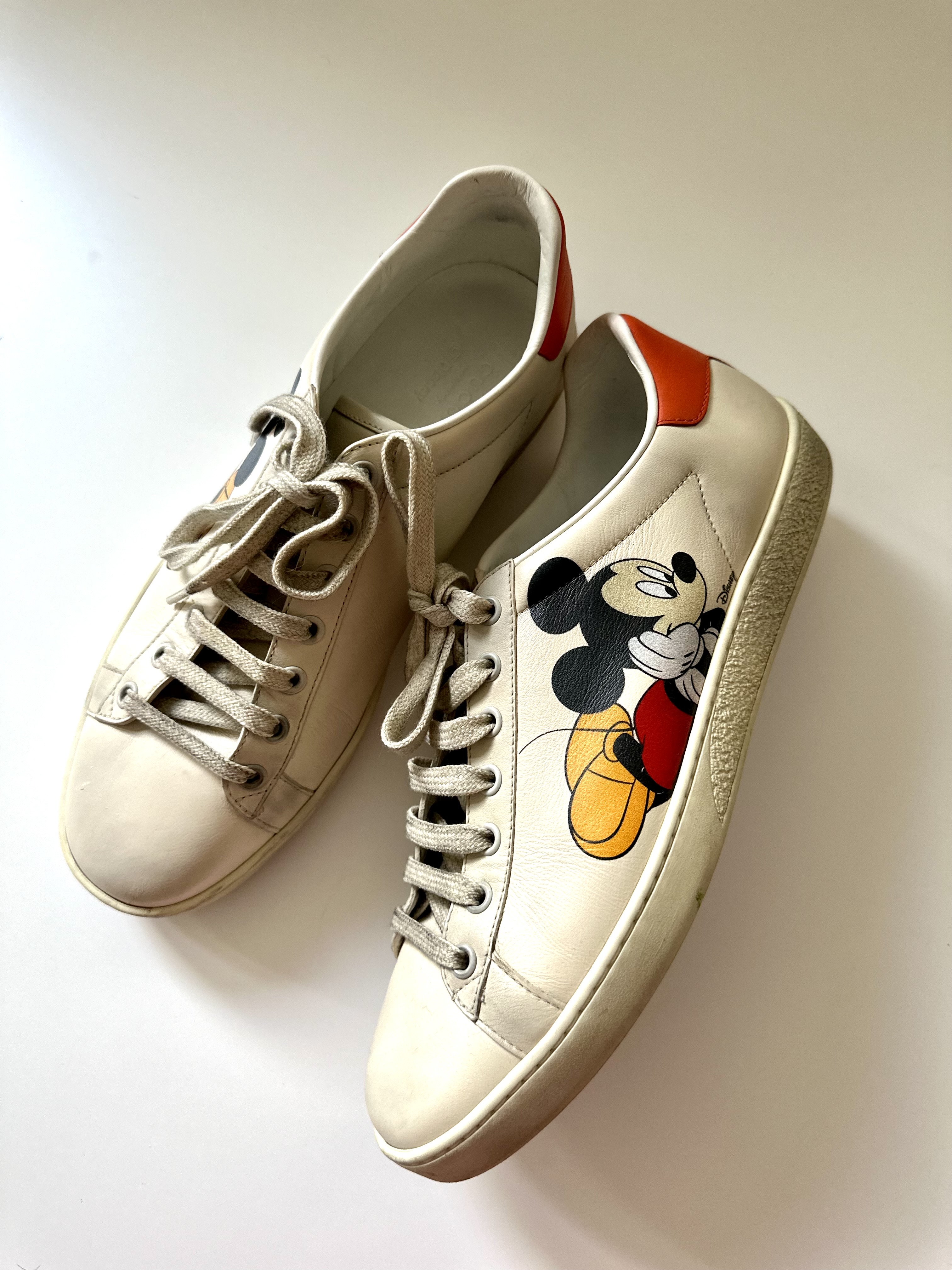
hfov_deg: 56.8
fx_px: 880
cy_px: 635
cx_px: 476
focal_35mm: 24
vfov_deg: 71.6
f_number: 1.78
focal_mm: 6.86
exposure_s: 1/78
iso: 250
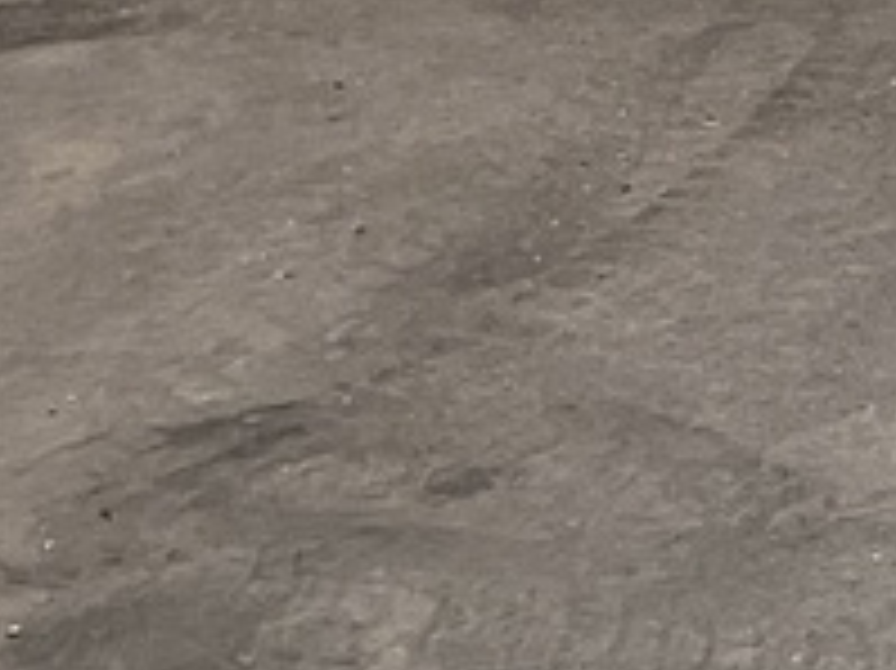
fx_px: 5251
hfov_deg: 8.0
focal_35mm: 203
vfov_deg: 7.1
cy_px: -670
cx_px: 2936
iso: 50
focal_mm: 3.99
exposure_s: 1/50
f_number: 1.8
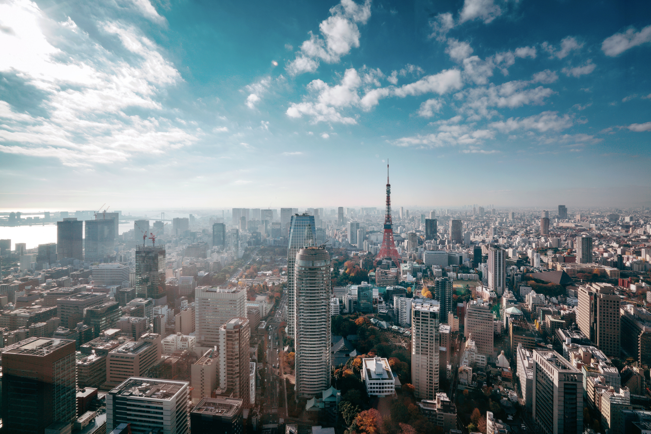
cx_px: 326
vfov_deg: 73.8
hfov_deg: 96.7
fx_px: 289
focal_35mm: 16
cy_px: 217
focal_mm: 16
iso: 200
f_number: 13
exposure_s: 1/200
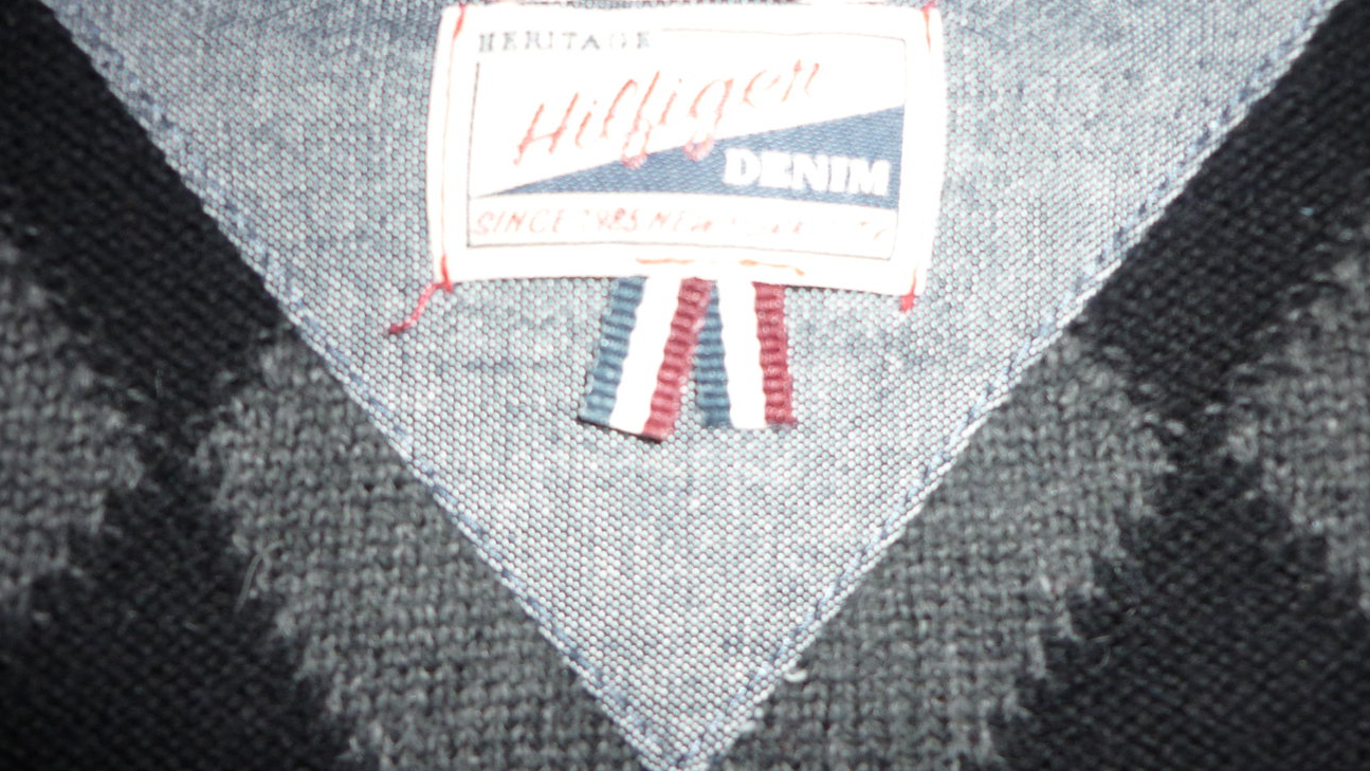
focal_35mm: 37
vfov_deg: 32.0
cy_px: 355
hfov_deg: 54.0
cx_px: 672
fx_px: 1344
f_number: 2.8
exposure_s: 1/30
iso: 100
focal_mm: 5.5
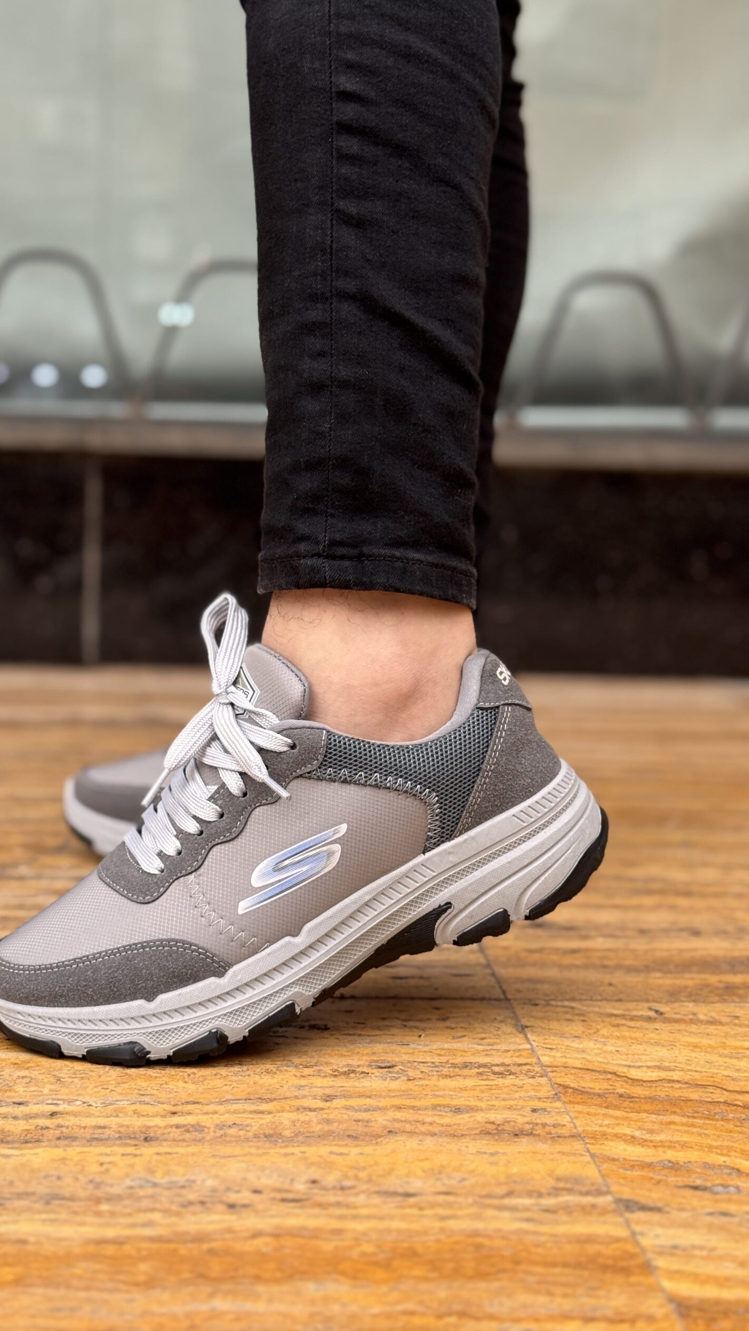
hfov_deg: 22.6
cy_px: 670
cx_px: 299
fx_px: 1871
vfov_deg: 39.2
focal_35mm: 53
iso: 100
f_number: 1.78
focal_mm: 6.76
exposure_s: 1/100
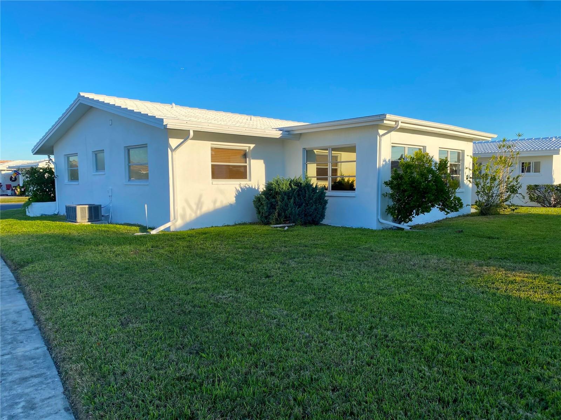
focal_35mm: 26
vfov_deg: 53.1
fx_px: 421
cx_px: 280
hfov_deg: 67.3
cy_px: 210
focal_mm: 4.25
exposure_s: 1/1543
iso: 32
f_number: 1.8
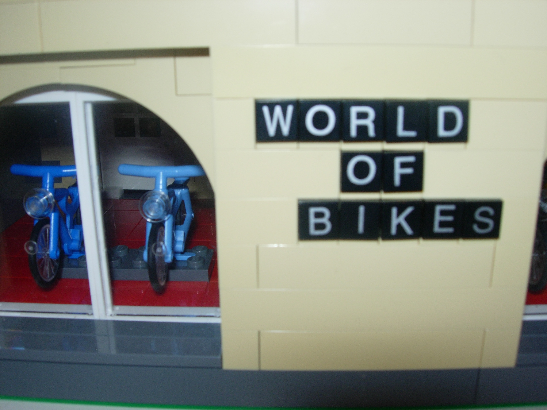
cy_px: 205
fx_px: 600
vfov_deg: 37.7
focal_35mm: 38
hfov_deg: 49.0
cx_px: 274
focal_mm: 7.8
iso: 79
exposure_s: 1/64
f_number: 4.8
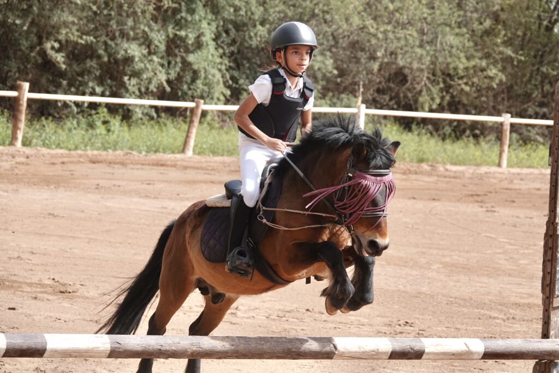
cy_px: 186
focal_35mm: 154
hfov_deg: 13.3
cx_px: 280
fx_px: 2391
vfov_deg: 8.9
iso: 160
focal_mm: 56.39
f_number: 4
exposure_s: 1/1000
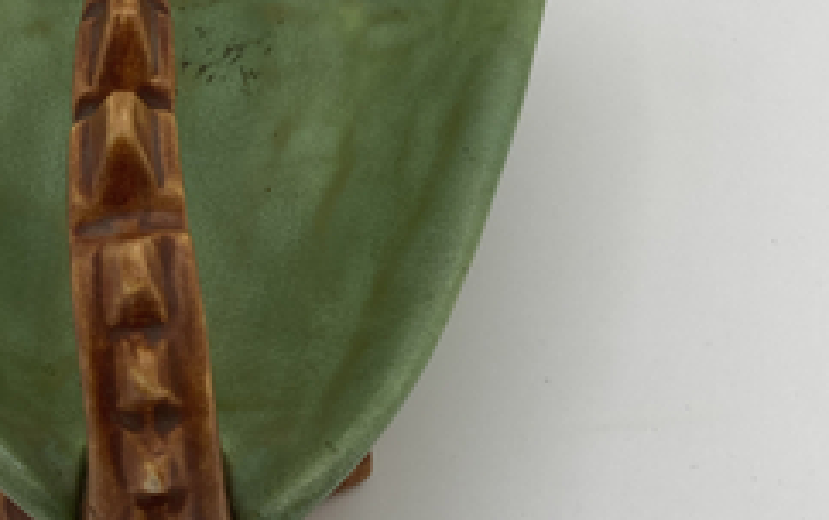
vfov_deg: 18.2
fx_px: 1606
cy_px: 96
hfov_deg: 28.2
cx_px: 132
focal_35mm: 71
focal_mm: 3.99
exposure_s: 1/337
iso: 20
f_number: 1.8
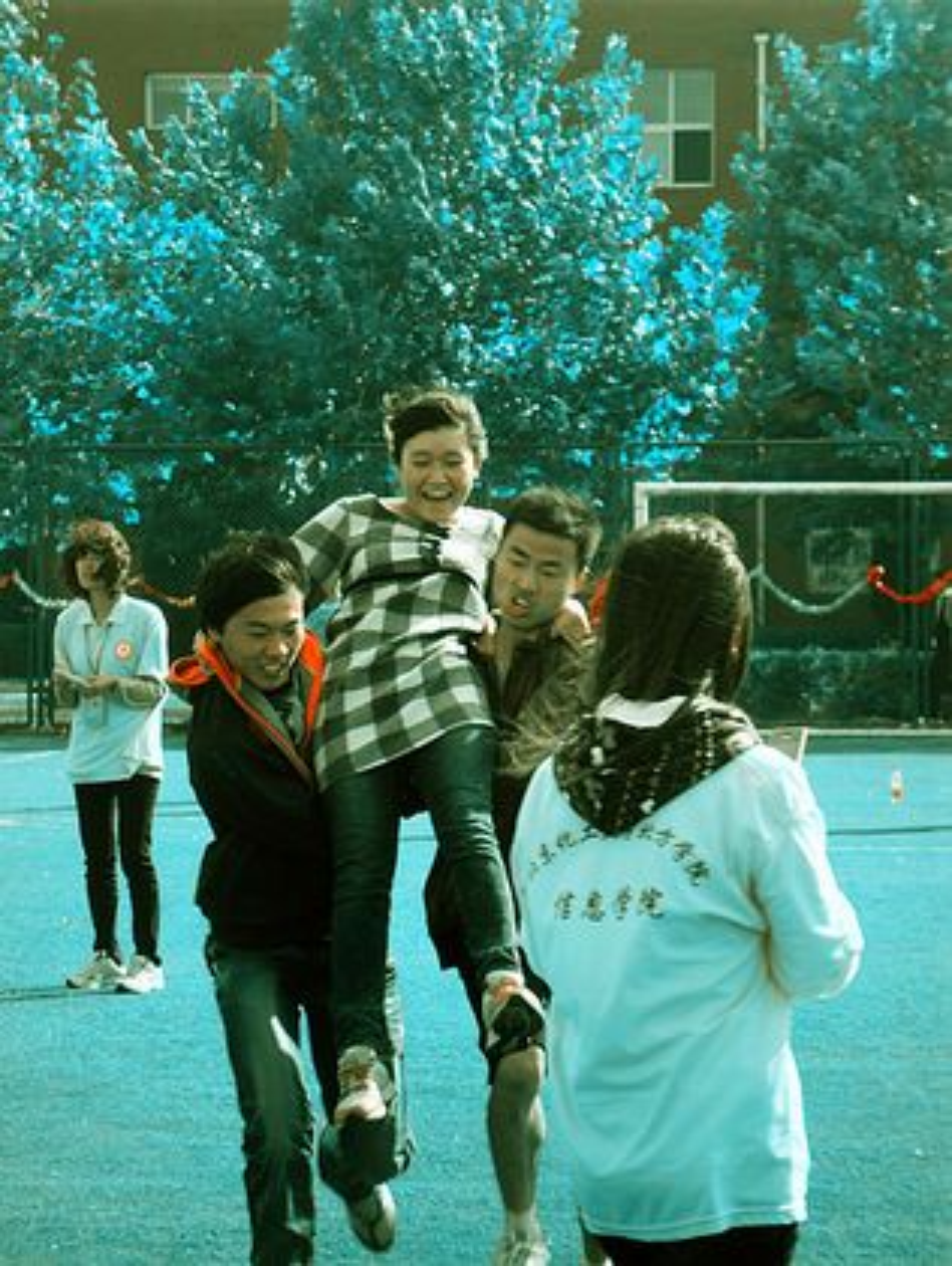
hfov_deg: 11.0
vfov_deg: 14.6
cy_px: 633
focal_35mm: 135
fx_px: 4940
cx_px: 476
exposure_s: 1/145
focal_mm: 24.5
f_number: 5.9
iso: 80
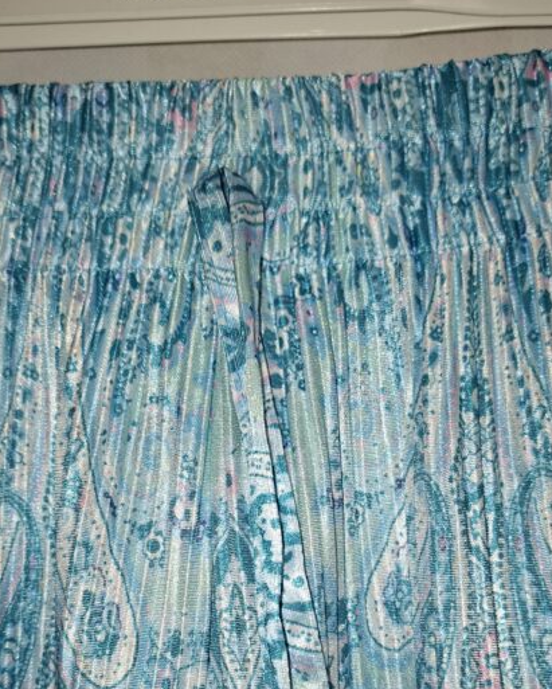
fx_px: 714
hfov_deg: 42.3
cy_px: 518
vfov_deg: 49.4
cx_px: 273
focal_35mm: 35
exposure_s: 1/100
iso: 50
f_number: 1.8
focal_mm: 5.54
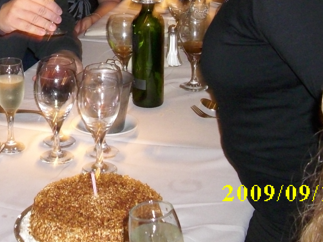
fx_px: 831
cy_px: -14
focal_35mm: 89
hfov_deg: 21.4
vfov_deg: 16.2
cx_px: 23
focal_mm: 7.6
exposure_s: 1/60
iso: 200
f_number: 3.1
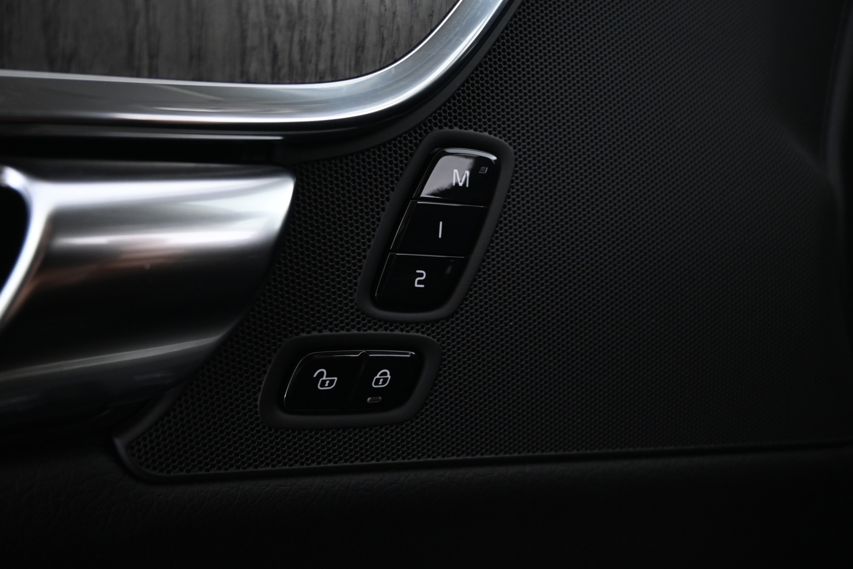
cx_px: 426
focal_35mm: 28
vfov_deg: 45.7
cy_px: 284
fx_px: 675
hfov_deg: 64.6
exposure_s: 1/13
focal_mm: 19
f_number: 3.8
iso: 1600
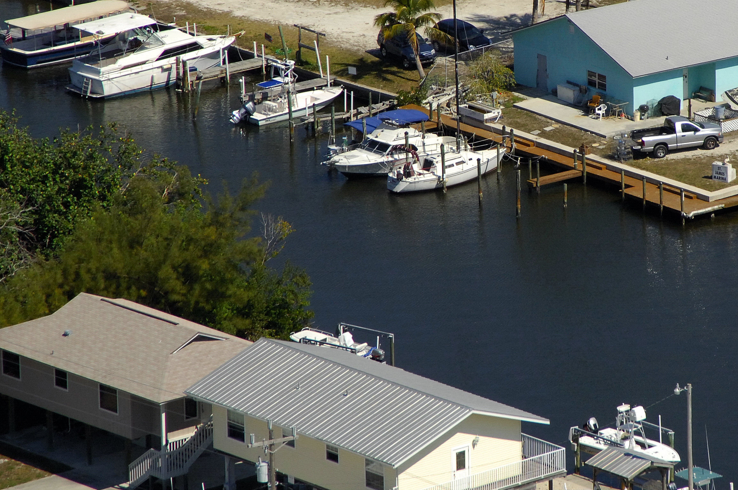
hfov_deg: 6.2
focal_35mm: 334
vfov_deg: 4.1
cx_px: 542
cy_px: 139
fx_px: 6839
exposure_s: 1/1000
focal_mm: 120
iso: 400
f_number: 9.5
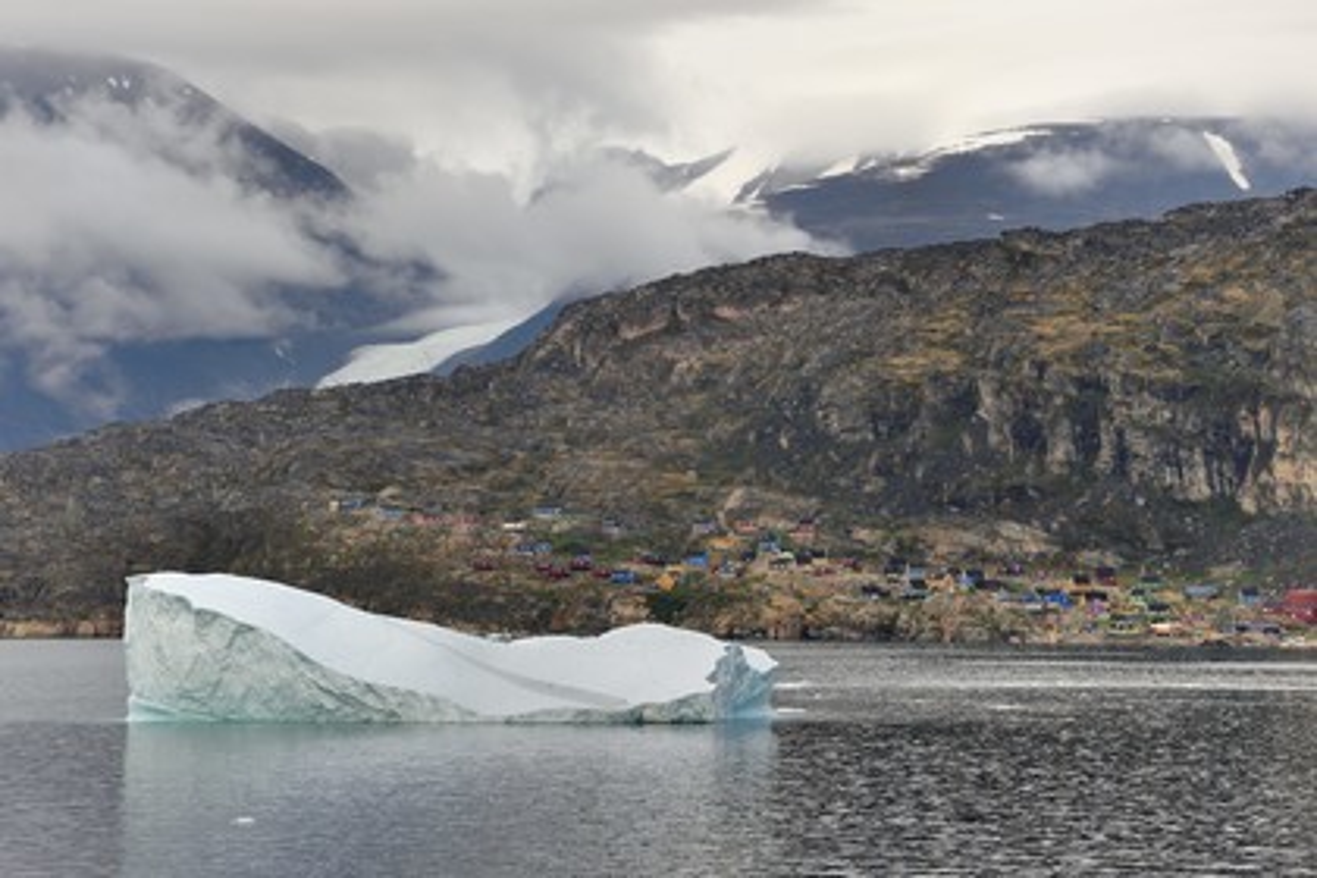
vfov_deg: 6.9
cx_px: 658
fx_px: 7316
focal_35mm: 200
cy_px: 439
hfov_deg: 10.3
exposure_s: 1/250
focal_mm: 200
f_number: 6.3
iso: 200
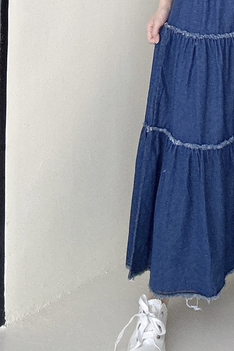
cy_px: 18
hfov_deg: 26.3
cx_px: 227
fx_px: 478
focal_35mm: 49
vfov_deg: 37.1
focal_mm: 2.69
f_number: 1.9
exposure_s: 1/60
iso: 100
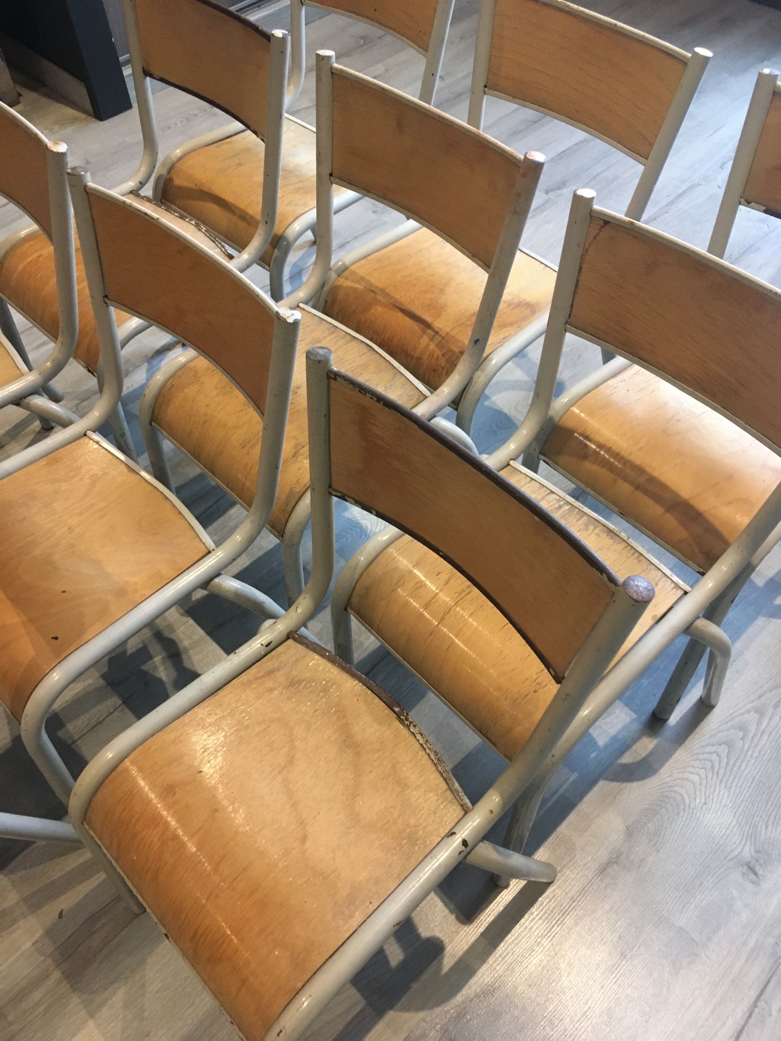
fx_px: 872
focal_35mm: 29
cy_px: 520
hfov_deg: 48.2
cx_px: 390
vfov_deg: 61.7
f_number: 2.2
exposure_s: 1/33
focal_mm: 4.15
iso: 200
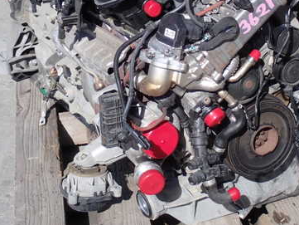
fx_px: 1020
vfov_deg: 12.5
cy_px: 65
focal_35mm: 118
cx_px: 179
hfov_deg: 16.7
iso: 100
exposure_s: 1/320
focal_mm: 12.73
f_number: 5.6
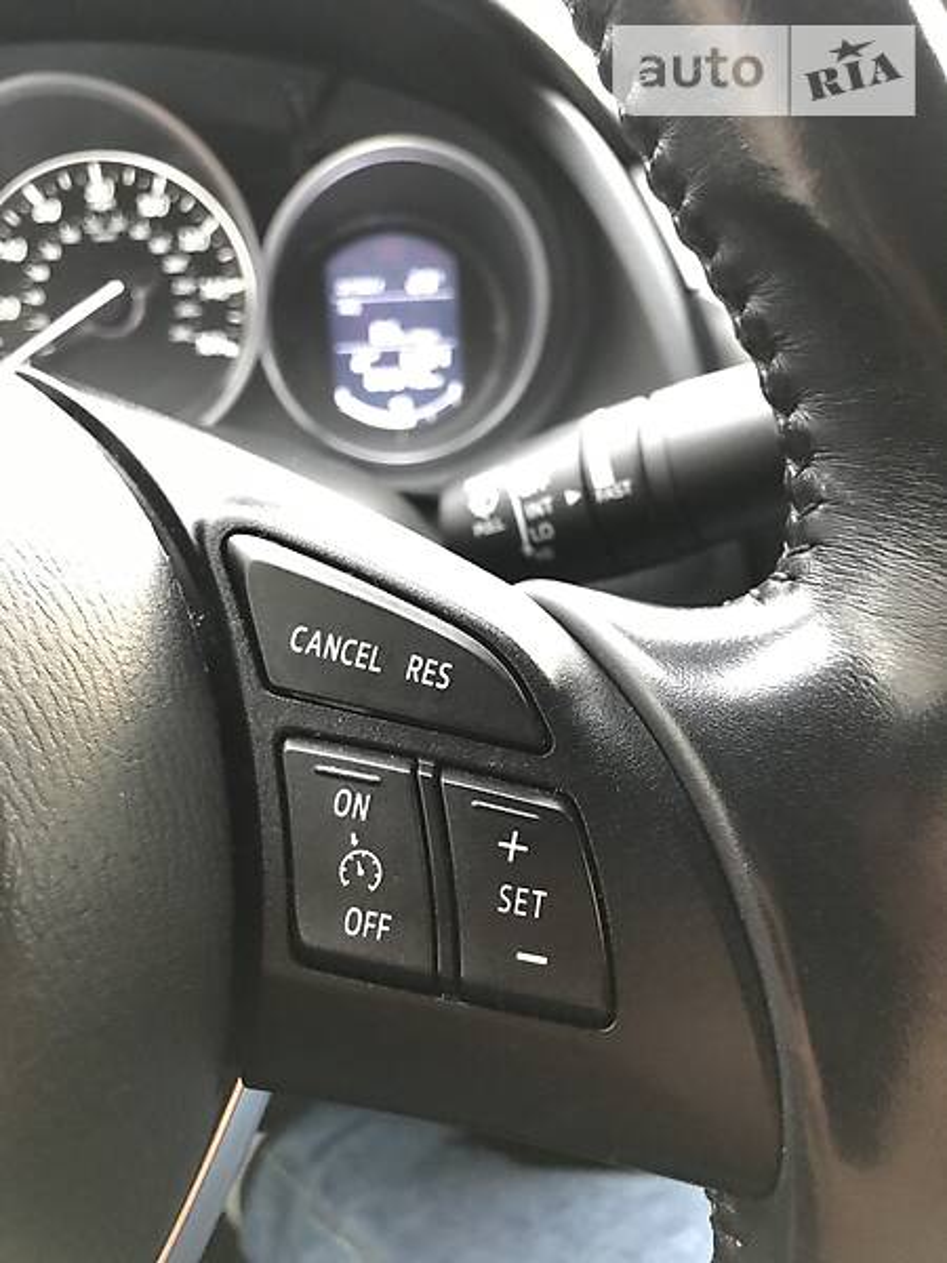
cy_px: 632
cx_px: 474
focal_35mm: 28
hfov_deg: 49.7
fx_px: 1021
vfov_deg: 63.4
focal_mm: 4
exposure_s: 1/5
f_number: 1.8
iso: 80
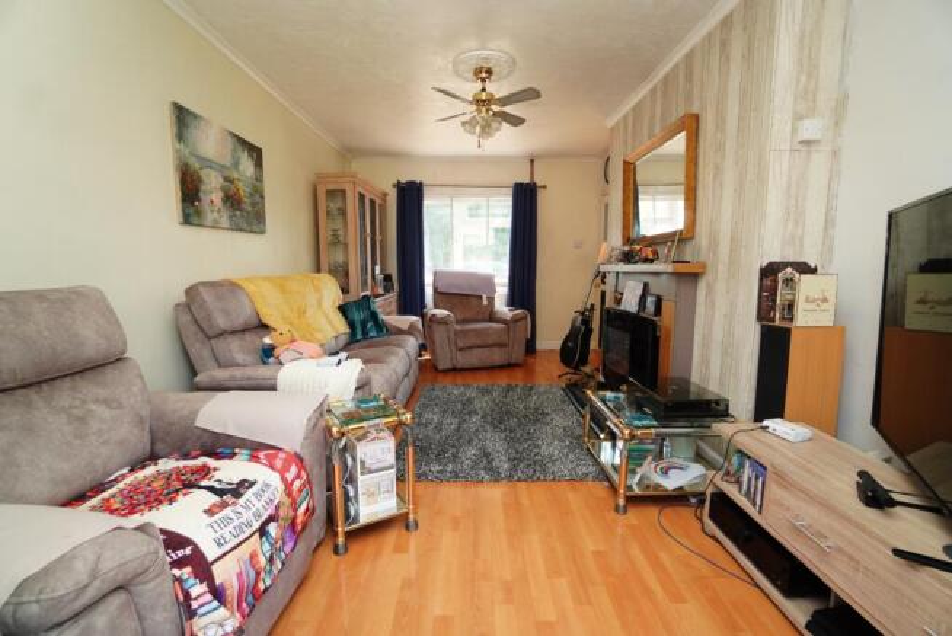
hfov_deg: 100.4
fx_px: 397
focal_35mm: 15
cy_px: 318
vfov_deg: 77.4
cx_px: 476
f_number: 4
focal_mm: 10
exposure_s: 1/125
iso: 400
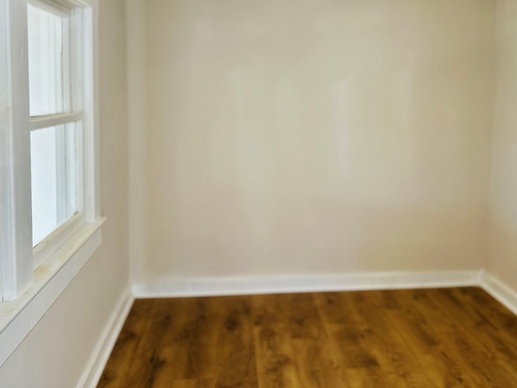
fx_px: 493
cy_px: 122
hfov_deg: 55.2
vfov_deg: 42.2
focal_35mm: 33
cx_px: 289
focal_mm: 6.86
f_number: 1.78
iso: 64
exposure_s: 1/120
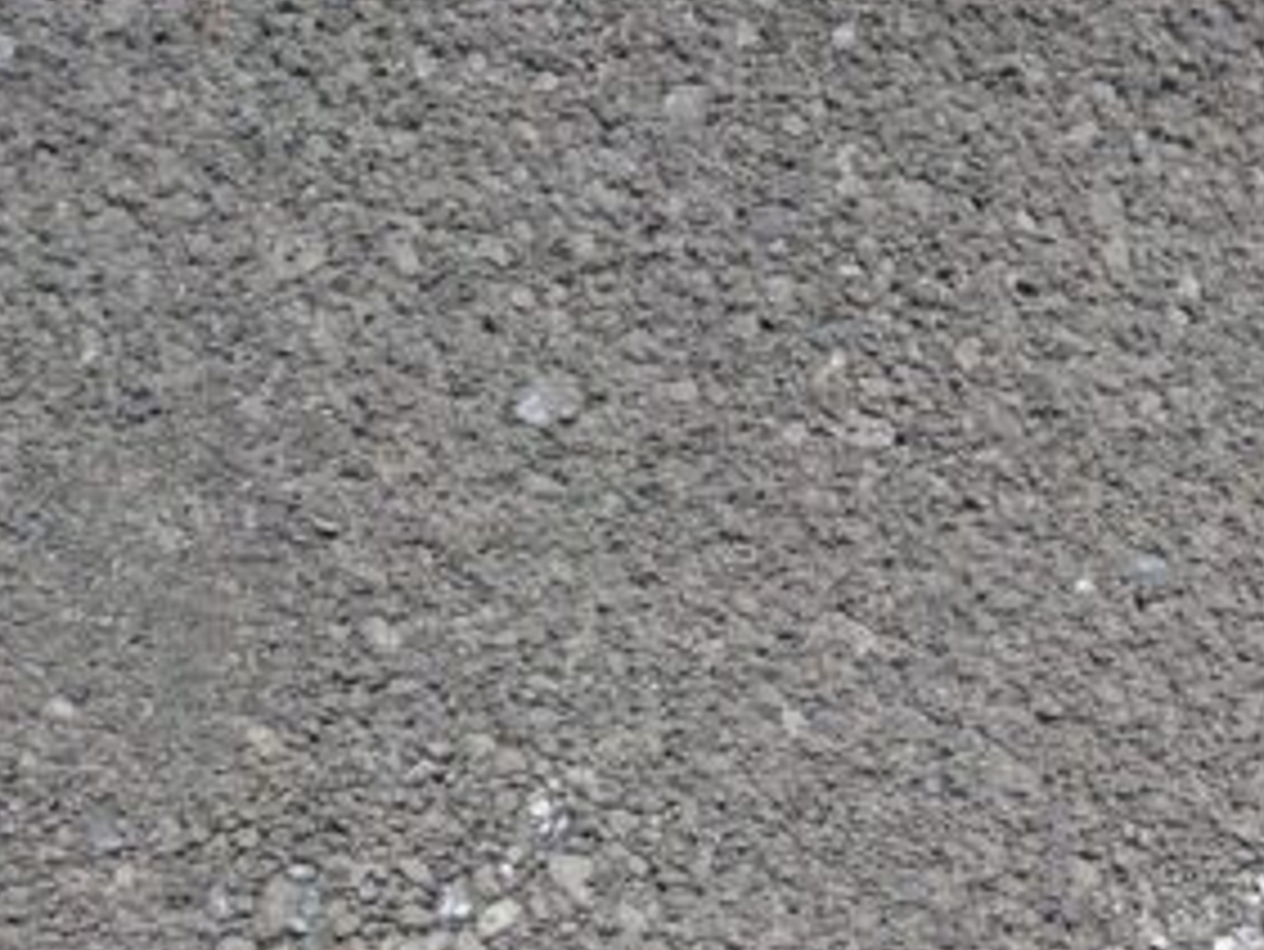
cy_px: 1175
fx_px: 2813
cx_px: 1822
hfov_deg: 21.7
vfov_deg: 18.1
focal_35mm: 77
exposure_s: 1/814
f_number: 1.68
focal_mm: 6.9
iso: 19
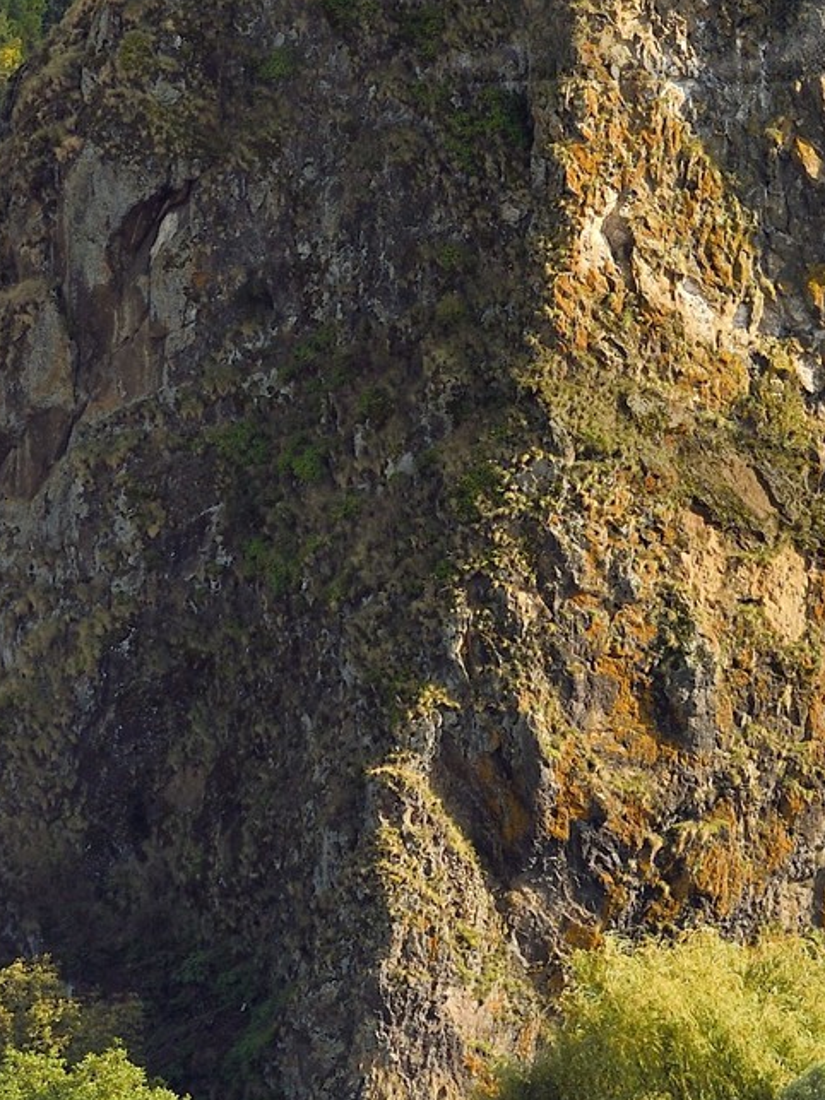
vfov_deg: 4.6
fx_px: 13701
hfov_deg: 3.4
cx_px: 991
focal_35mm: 431
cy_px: -232
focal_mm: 120
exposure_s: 1/250
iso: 200
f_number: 9
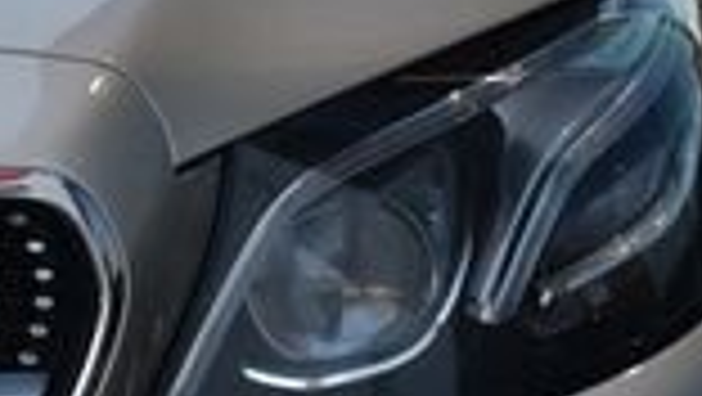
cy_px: 72
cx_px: -1062
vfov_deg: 2.5
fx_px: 8978
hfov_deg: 4.4
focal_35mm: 482
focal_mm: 70
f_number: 6.3
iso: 500
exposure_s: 1/160
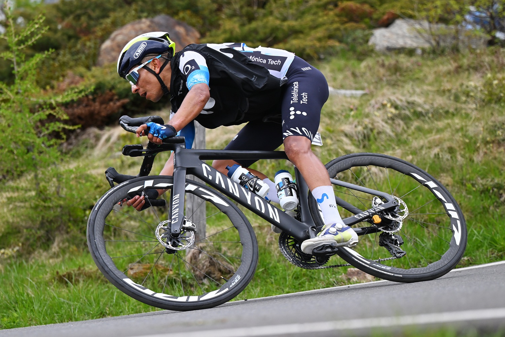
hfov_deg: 13.2
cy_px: 168
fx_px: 2188
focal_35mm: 156
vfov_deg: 8.8
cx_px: 252
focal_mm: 104
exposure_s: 1/2500
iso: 500
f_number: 2.8
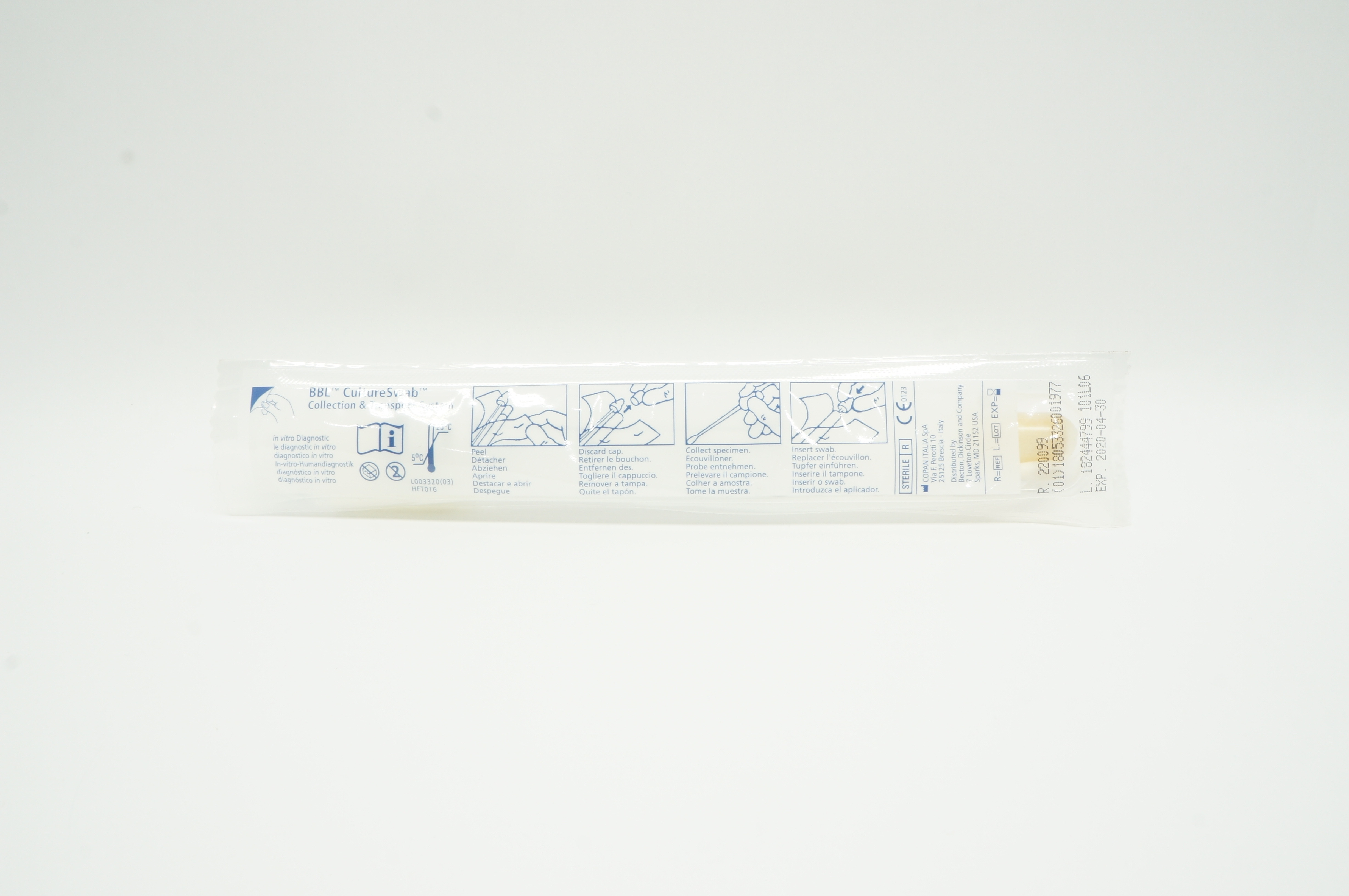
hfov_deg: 57.3
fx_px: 1235
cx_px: 674
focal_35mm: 33
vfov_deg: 39.9
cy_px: 448
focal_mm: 22
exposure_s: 1/10
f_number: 14
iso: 400
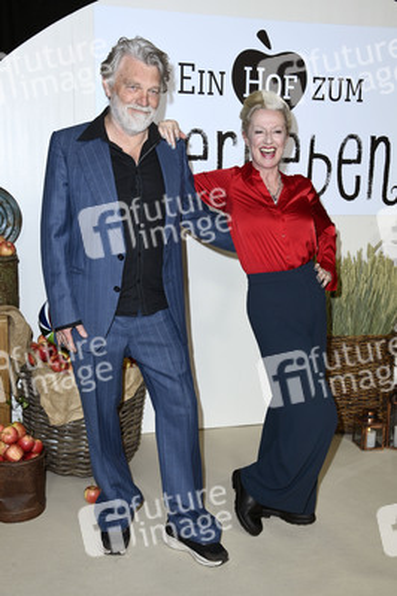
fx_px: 696
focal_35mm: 42
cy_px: 298
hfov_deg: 31.8
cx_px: 198
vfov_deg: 46.4
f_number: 5
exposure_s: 1/250
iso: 500
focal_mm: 42
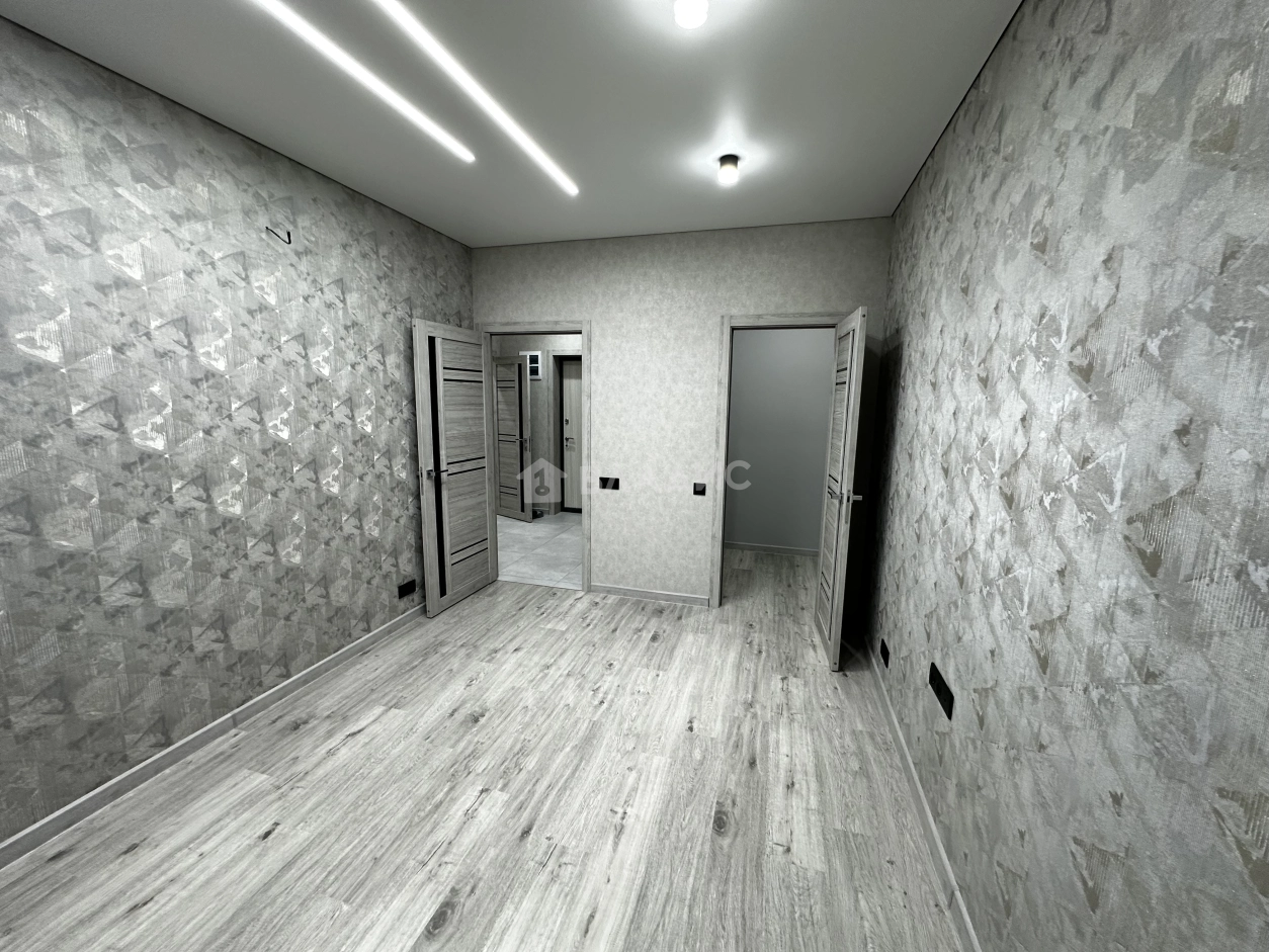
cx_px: 634
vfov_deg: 85.7
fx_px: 513
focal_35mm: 14
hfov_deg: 102.1
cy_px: 476
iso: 200
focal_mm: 2.22
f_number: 2.2
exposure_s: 1/50
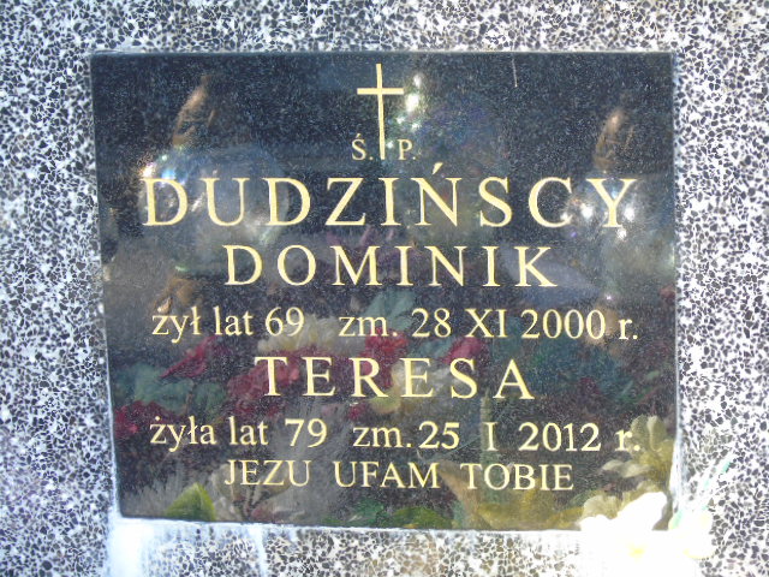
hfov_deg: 13.9
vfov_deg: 10.4
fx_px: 3155
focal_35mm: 142
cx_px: 384
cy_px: 288
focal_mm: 25
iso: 250
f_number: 4.7
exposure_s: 1/125
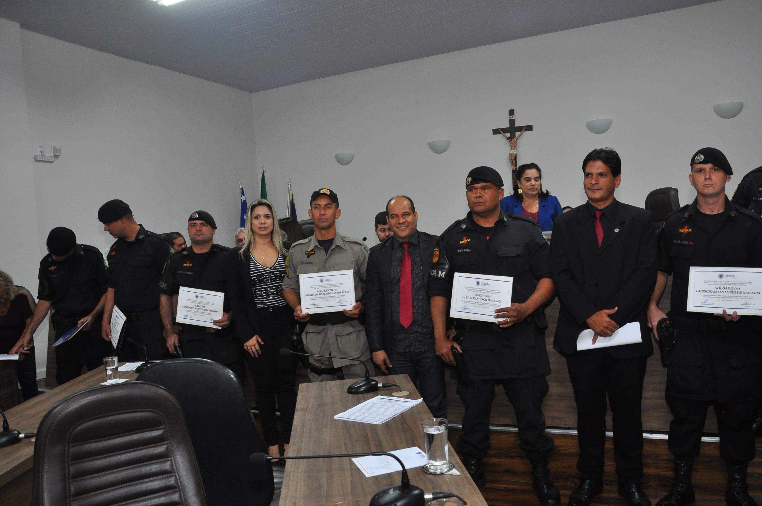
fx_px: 571
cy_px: 253
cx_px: 381
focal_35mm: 27
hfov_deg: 67.4
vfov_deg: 47.8
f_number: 6.3
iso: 1000
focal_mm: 18
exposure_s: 1/60
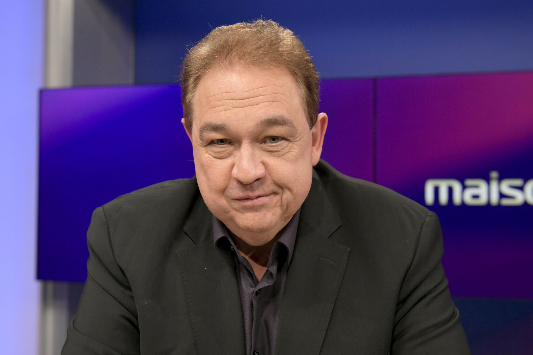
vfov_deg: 24.2
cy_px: 176
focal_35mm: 56
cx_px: 266
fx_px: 829
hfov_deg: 35.7
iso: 1600
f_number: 5.6
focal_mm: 55
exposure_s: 1/200
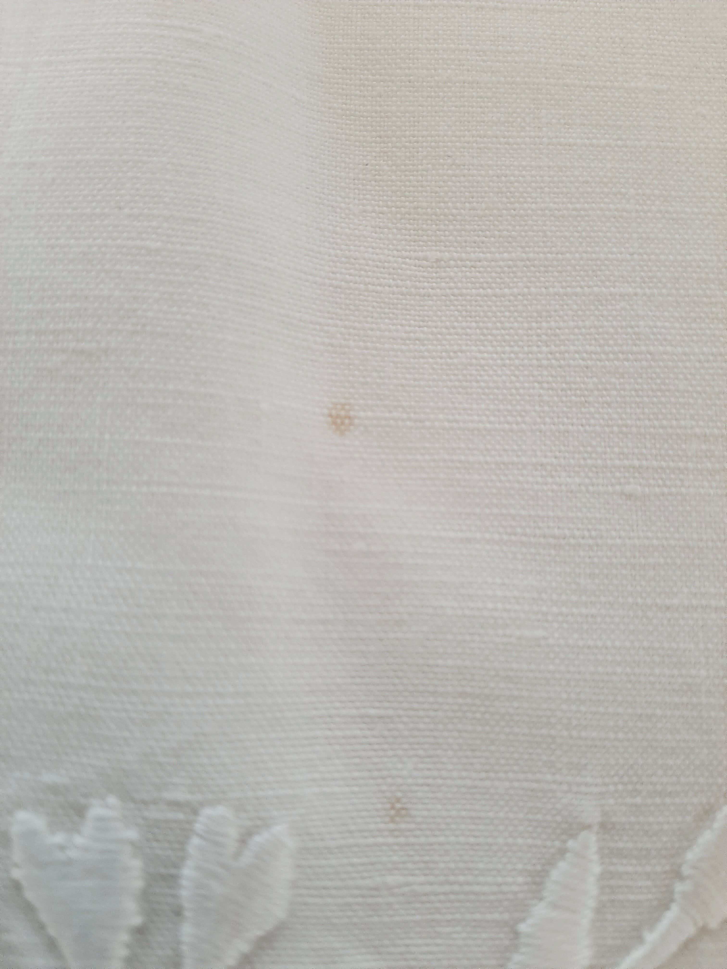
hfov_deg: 53.1
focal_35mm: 26
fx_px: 728
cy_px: 484
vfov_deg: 67.3
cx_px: 364
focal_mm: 3.93
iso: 160
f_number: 1.7
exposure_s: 1/33
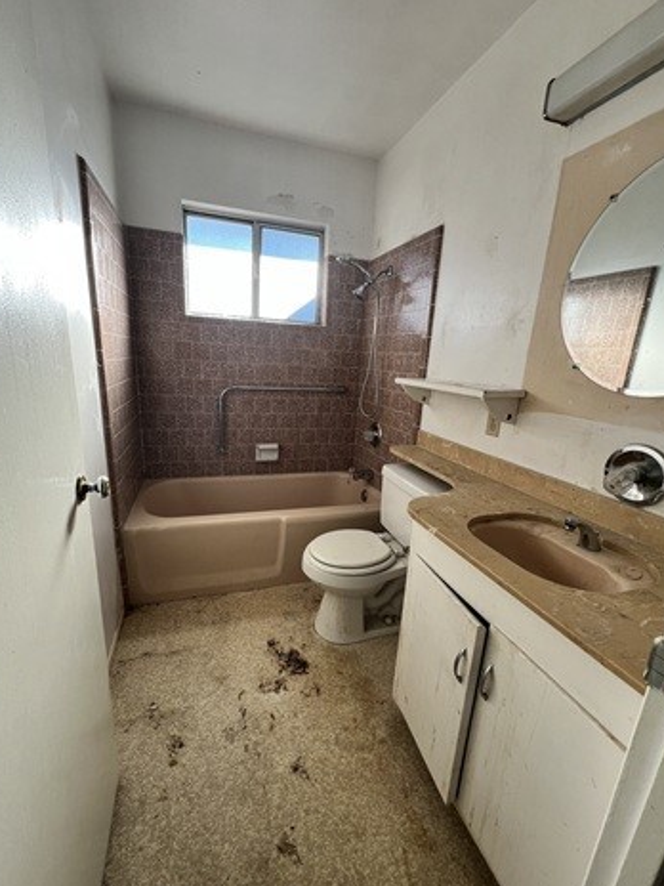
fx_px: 358
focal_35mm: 14
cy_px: 458
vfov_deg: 102.0
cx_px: 329
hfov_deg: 85.7
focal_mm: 1.57
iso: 40
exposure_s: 1/99
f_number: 1.8
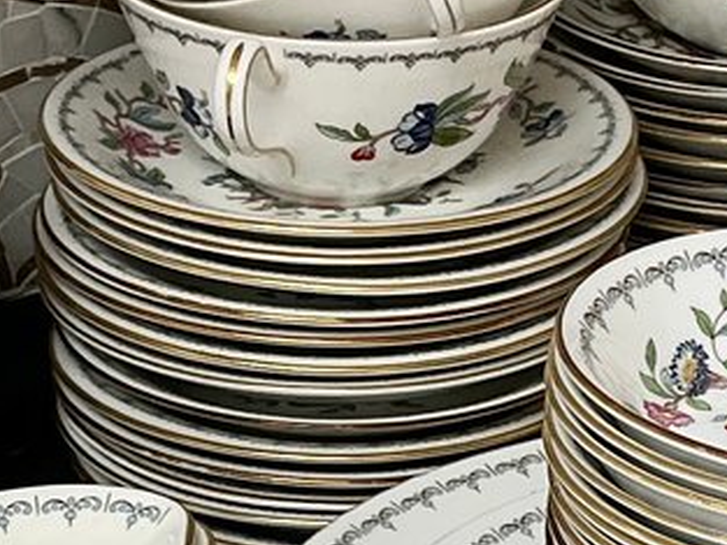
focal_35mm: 166
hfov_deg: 11.9
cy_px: 601
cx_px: 483
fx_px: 3488
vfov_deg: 8.9
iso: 125
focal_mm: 5.1
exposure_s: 1/121
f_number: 1.6
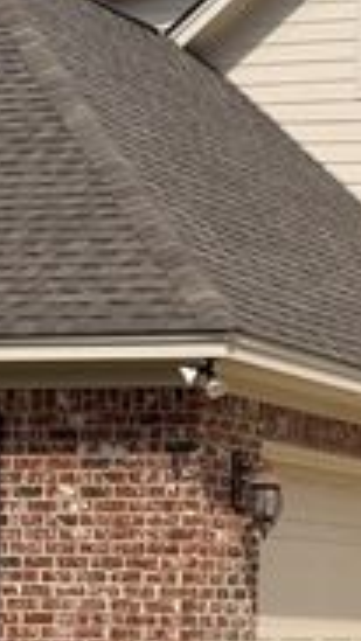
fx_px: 2432
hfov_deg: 8.2
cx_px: 596
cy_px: 562
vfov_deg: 14.9
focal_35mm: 143
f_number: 1.78
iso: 64
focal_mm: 6.76
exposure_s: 1/7143
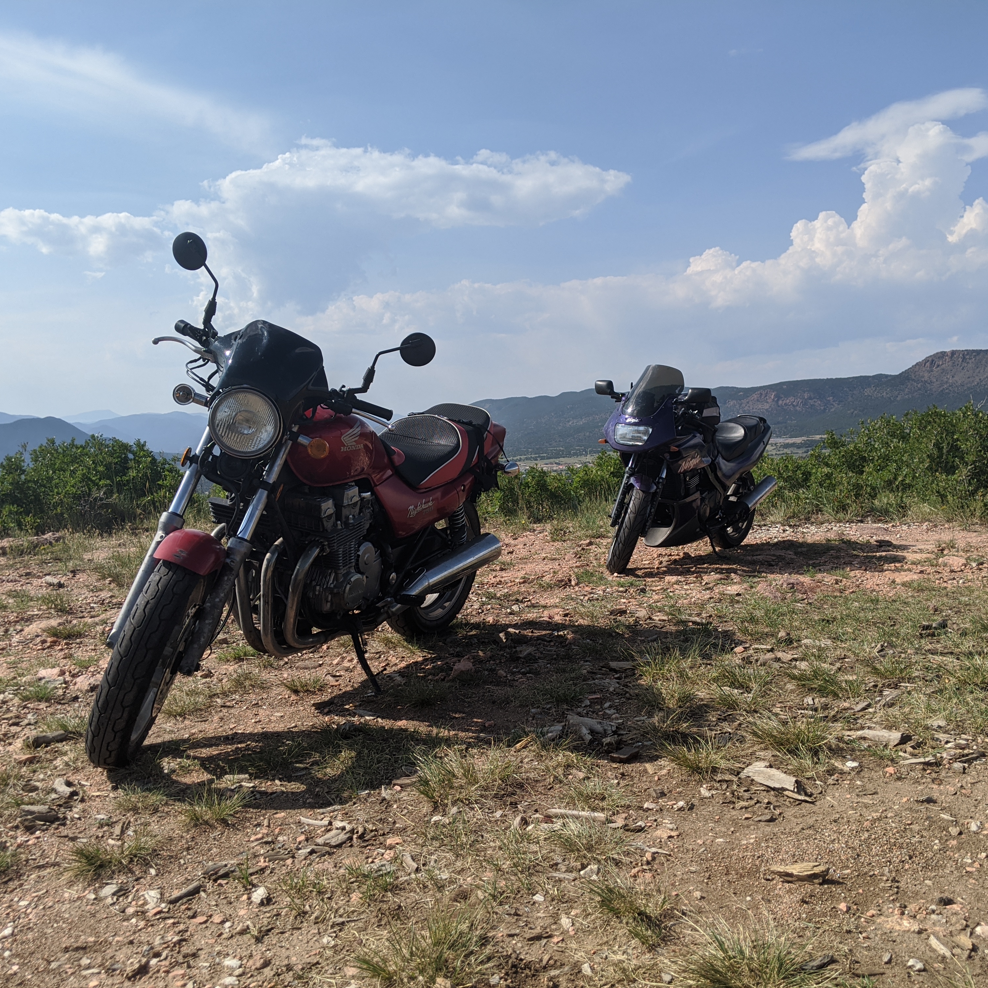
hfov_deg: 51.1
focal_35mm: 32
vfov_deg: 51.1
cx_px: 528
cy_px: 496
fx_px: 1033
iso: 64
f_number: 1.8
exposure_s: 1/3906
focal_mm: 4.44
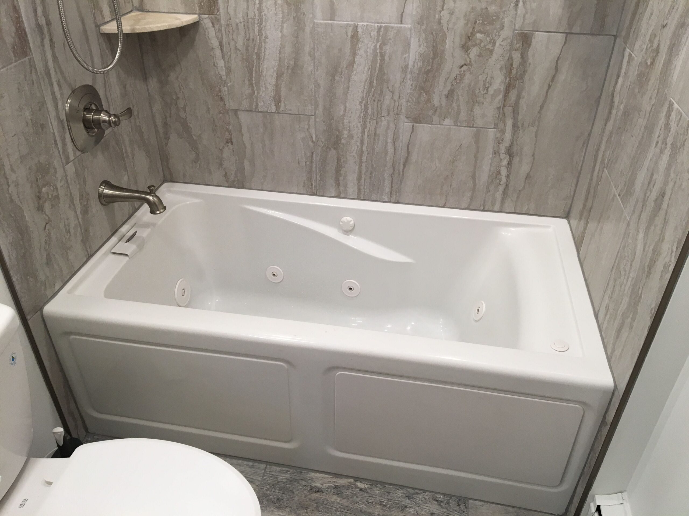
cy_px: 258
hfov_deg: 61.7
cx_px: 344
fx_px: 577
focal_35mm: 29
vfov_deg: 48.2
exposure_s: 1/40
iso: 32
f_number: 2.2
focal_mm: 4.15
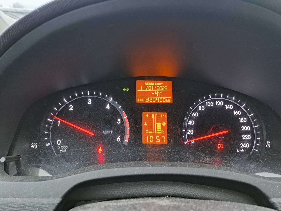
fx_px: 195
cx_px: 140
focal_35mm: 24
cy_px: 106
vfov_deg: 56.8
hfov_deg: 71.6
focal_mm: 5.23
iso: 400
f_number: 1.8
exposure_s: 1/33
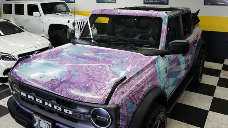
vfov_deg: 36.5
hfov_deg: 61.0
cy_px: 52
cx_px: 116
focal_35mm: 32
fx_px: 193
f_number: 4
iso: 500
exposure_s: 1/80
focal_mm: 20
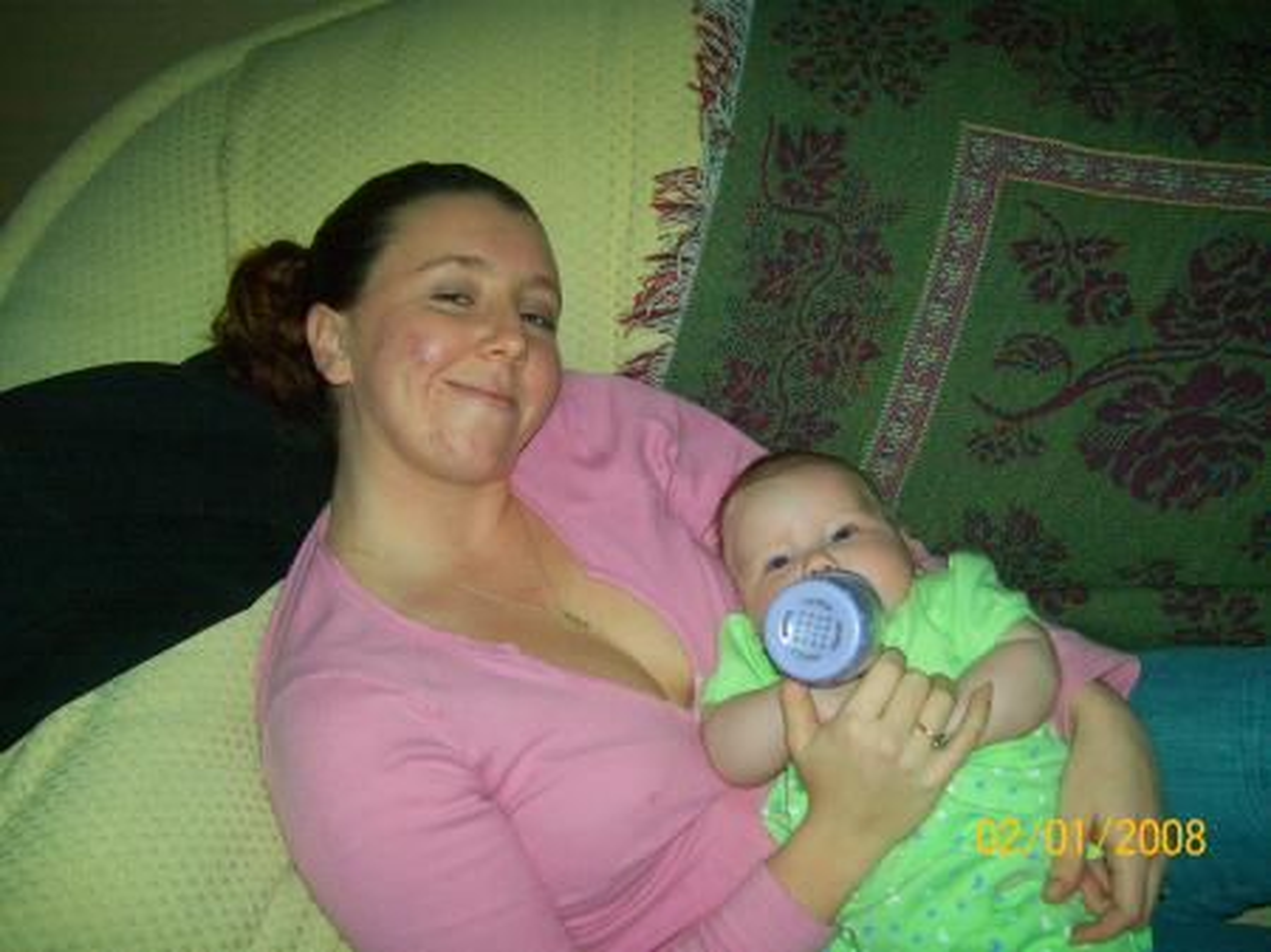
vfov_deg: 39.6
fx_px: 1321
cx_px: 636
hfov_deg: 51.4
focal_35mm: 36
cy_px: 476
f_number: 2.7
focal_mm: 6
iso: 140
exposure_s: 1/64
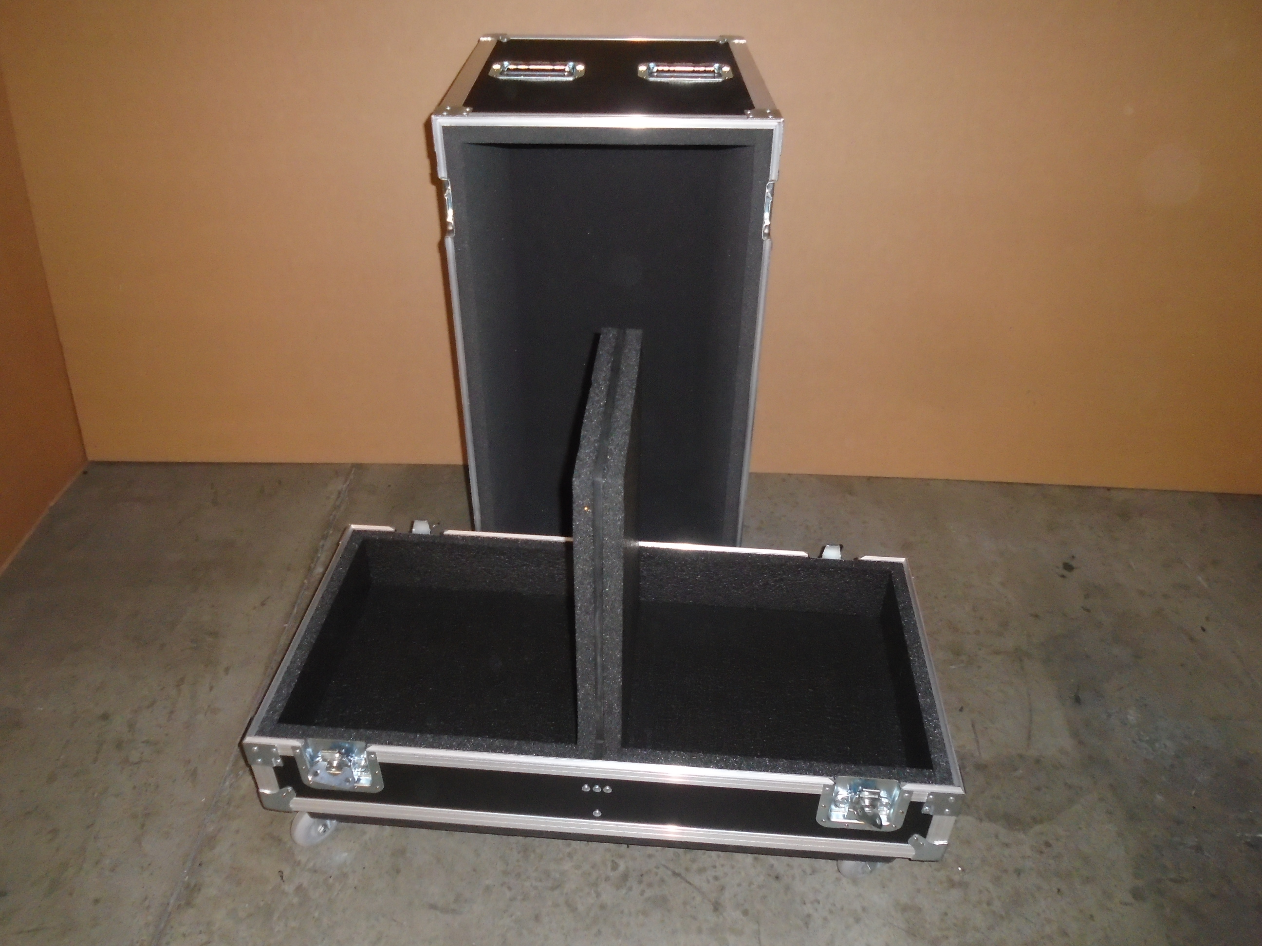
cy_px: 473
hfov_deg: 67.3
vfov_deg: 53.1
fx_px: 948
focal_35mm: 26
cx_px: 631
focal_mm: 4.6
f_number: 3.2
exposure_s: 1/30
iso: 400
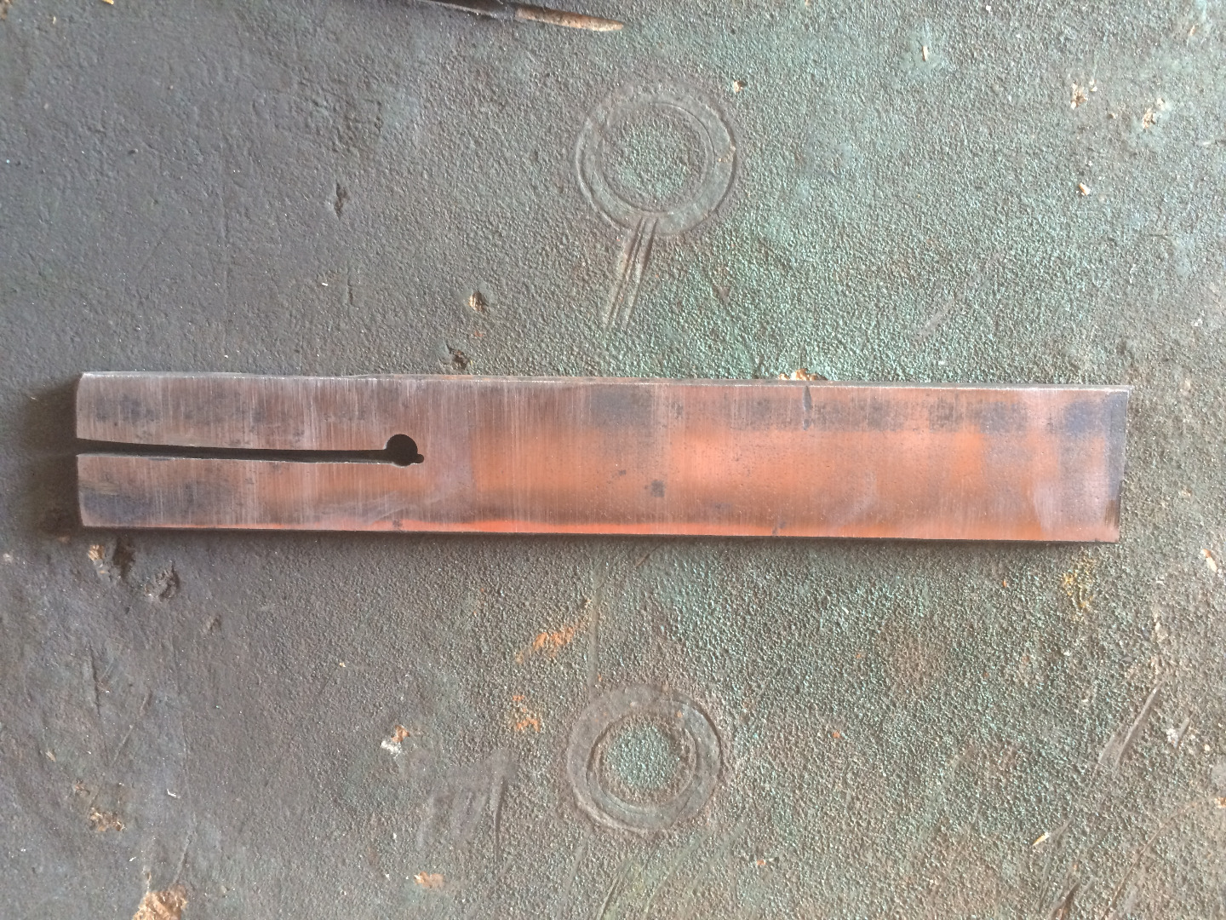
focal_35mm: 29
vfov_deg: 48.2
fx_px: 1027
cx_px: 613
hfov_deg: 61.7
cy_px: 460
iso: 125
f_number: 2.2
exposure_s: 1/30
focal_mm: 4.15
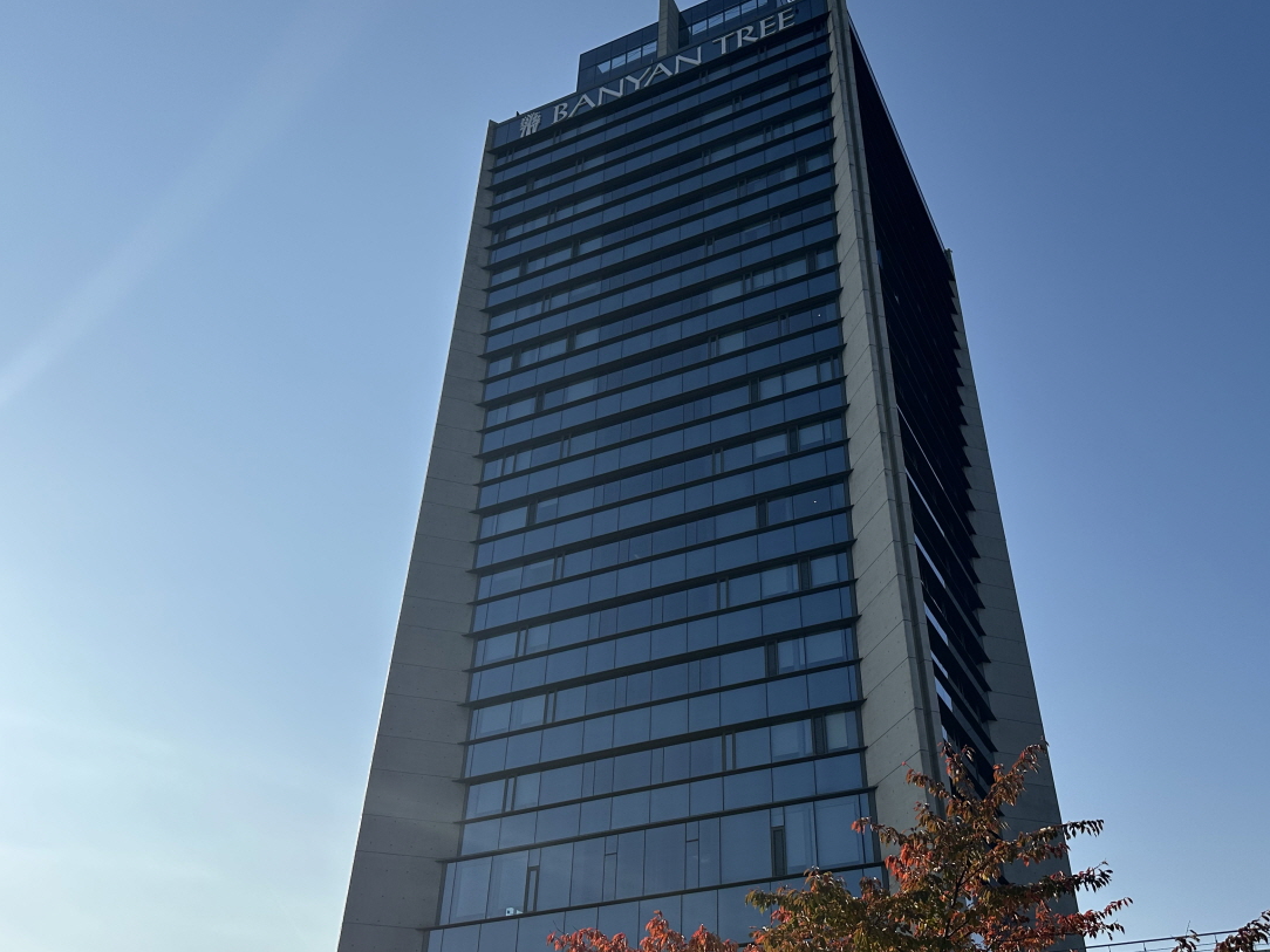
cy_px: 416
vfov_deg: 45.3
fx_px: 1137
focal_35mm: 31
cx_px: 712
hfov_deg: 58.2
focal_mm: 6.86
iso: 80
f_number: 1.78
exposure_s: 1/7042
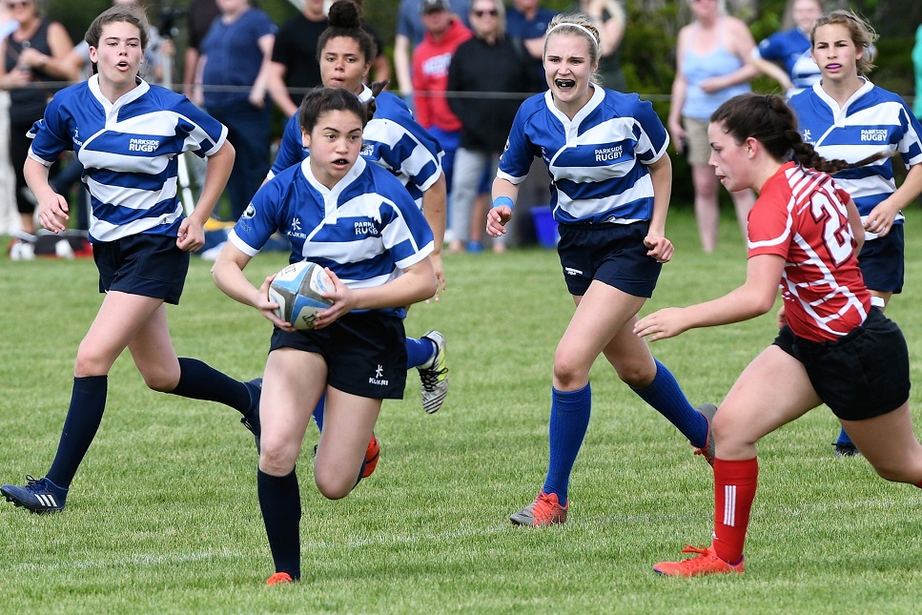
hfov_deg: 6.9
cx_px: 461
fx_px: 7684
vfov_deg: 4.6
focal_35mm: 300
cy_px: 308
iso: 220
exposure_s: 1/1000
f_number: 4
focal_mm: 200
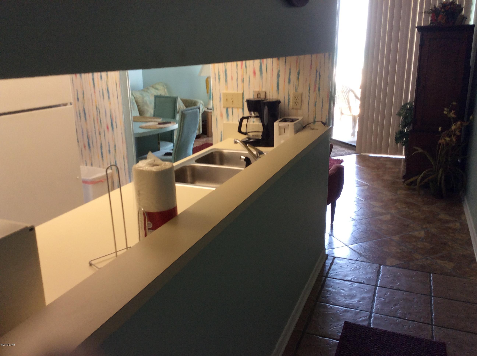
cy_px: 178
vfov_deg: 44.1
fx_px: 440
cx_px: 238
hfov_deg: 56.9
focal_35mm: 32
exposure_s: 1/24
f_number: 2.4
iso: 50
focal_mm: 3.3
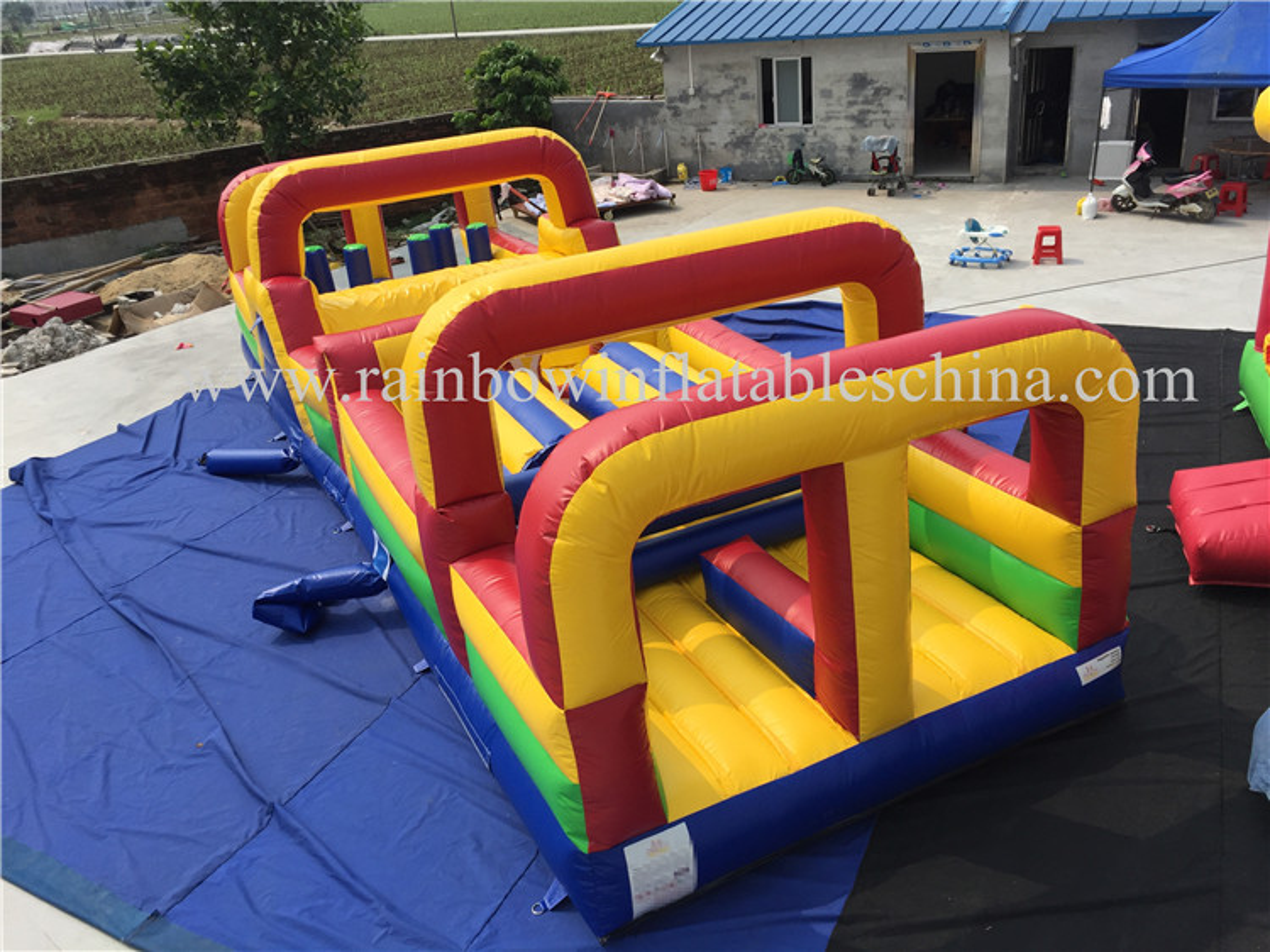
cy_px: 476
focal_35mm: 29
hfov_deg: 61.7
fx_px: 1064
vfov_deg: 48.2
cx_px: 635
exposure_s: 1/2326
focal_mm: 4.15
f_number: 2.2
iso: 32
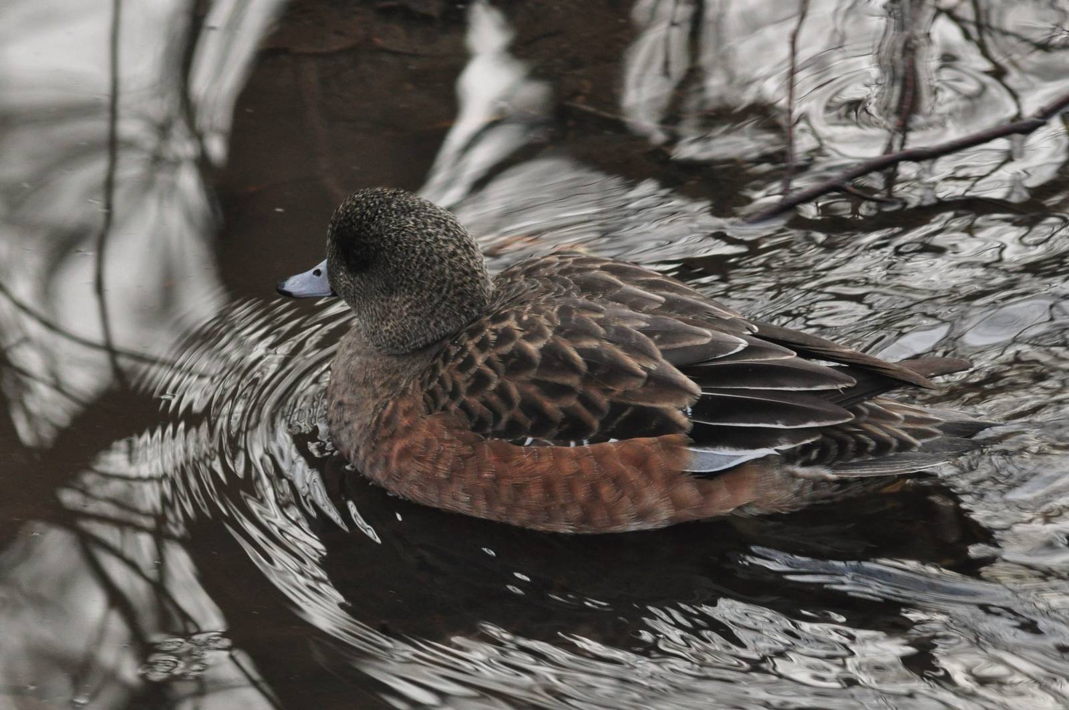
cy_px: 355
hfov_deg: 6.3
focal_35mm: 330
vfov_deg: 4.2
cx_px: 534
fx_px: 9788
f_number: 9
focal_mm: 220
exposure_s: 1/100
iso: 800
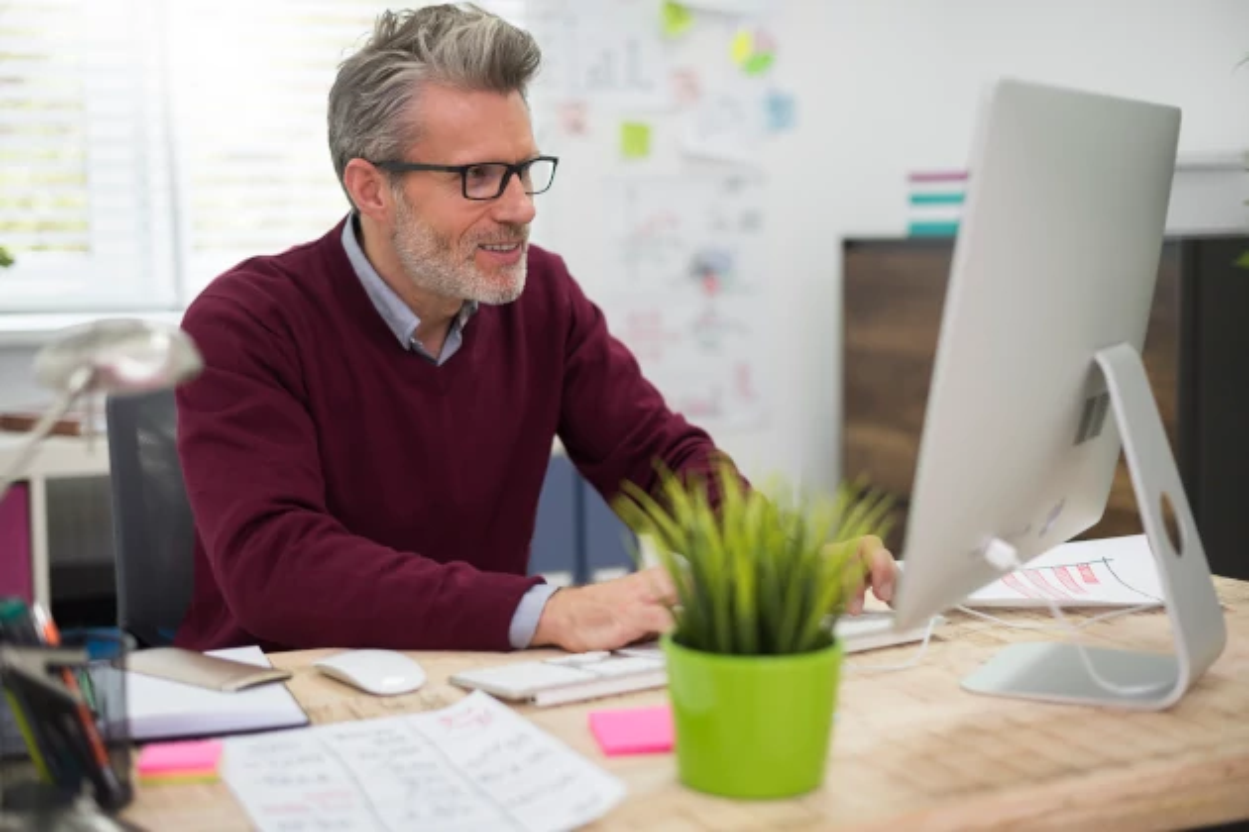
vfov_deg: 27.0
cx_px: 624
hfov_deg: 39.6
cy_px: 416
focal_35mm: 50
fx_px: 1735
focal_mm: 50
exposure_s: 1/125
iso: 160
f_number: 2
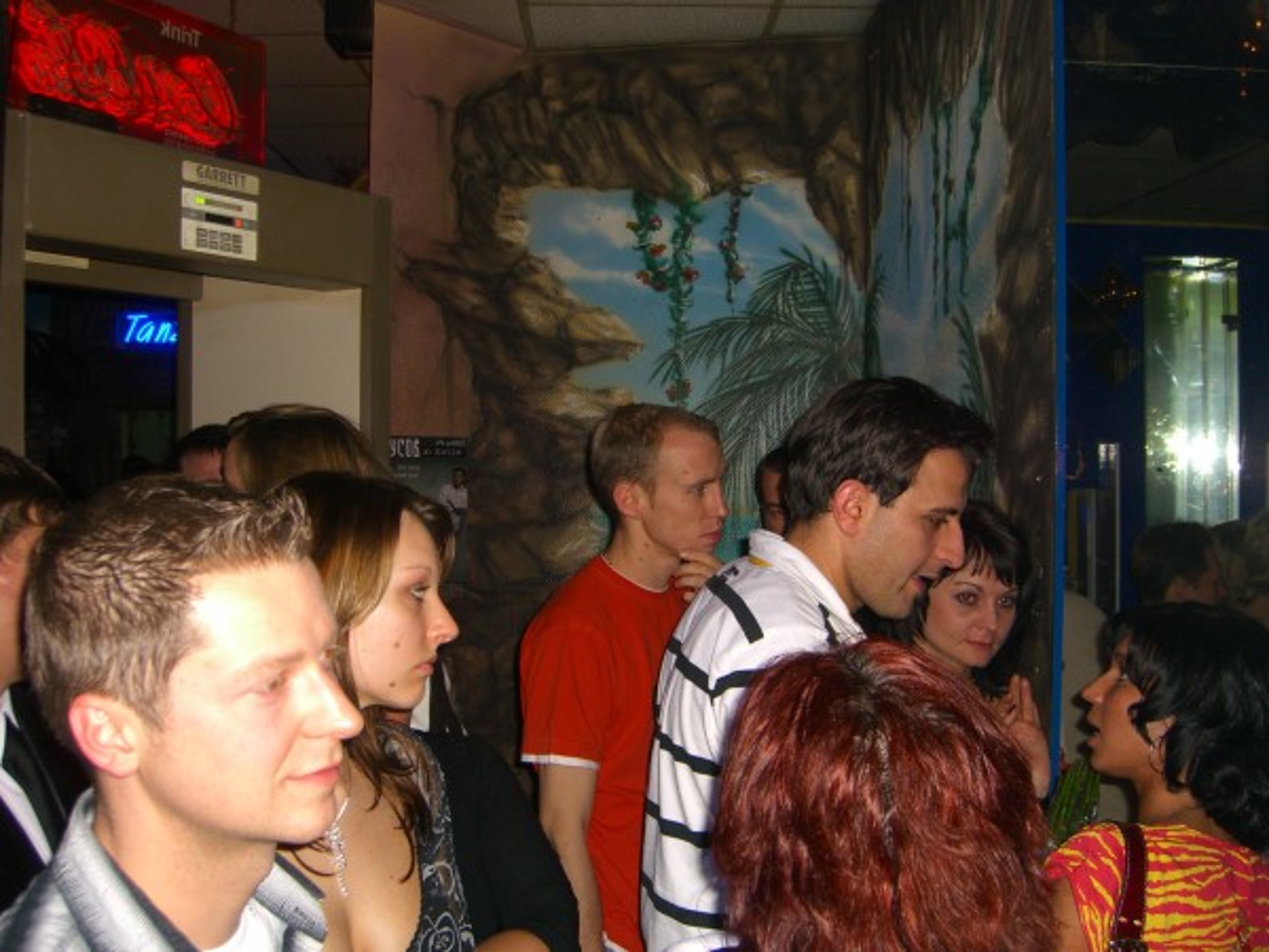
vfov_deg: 37.7
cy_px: 476
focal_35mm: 38
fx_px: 1393
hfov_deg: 49.0
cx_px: 634
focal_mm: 7.9
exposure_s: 1/60
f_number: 2.8
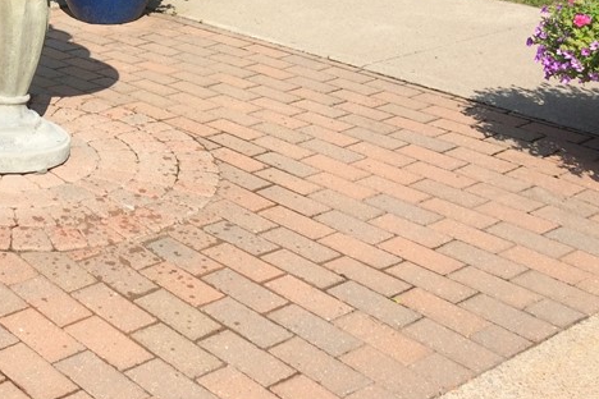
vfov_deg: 19.7
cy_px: -37
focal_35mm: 66
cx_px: 5
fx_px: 1098
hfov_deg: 28.7
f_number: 2.2
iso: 32
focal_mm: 4.15
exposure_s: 1/1786
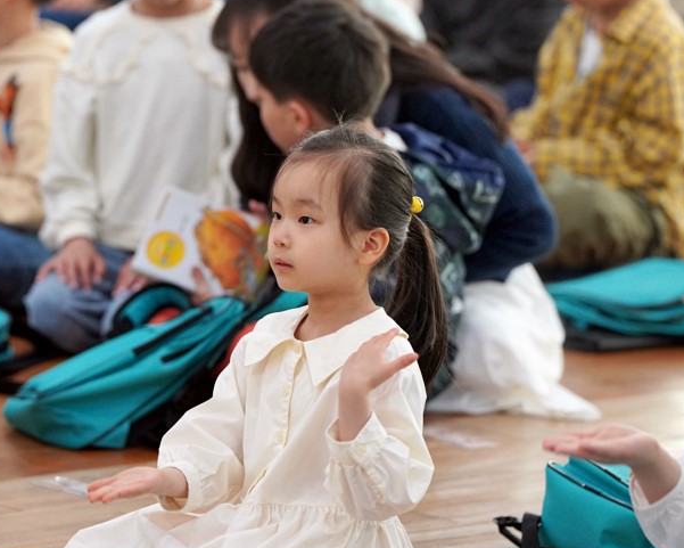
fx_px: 5689
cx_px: 296
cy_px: 224
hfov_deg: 6.9
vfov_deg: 5.5
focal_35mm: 281
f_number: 4
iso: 2000
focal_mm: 200
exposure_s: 1/250
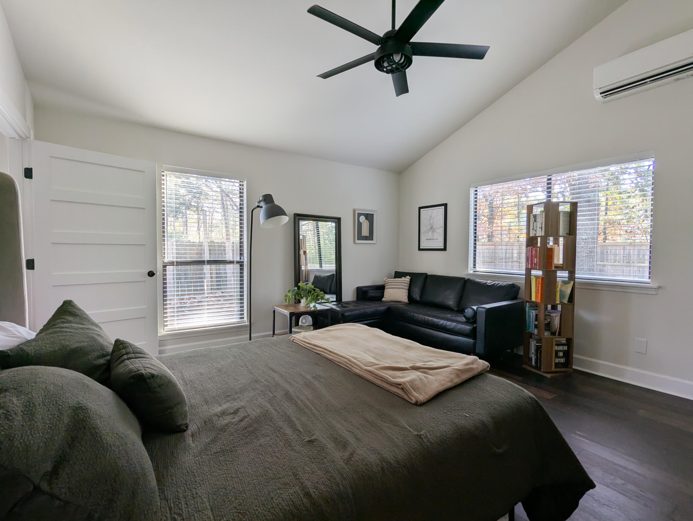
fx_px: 321
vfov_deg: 78.2
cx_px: 346
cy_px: 260
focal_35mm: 16
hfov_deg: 94.4
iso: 42
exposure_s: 1/38.9
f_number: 2.2
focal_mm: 2.35
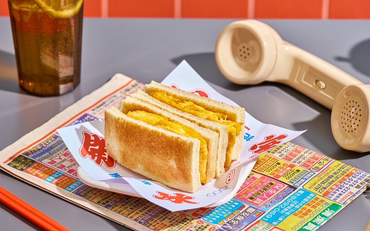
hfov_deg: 11.4
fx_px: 1856
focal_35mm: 184
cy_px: 118
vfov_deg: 7.1
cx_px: 185
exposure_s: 1/125
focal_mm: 180
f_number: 7.1
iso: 64
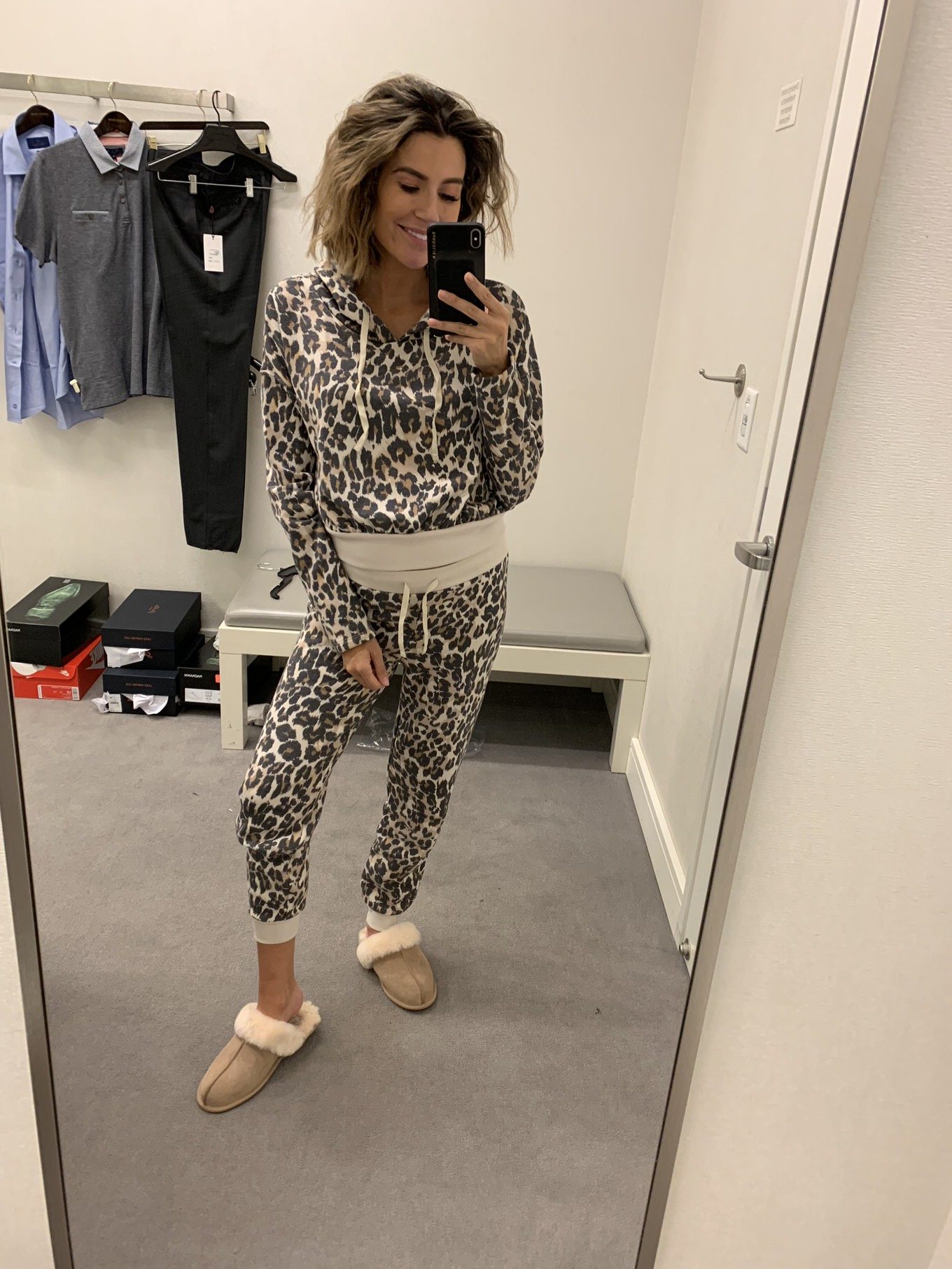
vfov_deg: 67.3
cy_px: 634
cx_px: 476
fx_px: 953
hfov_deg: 53.1
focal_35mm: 26
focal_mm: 4.25
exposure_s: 1/60
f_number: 1.8
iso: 125
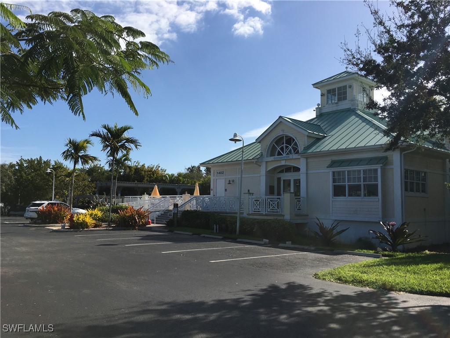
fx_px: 377
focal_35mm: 29
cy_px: 169
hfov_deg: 61.7
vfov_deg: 48.2
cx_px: 225
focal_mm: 4.15
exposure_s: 1/2262
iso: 25
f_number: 2.2
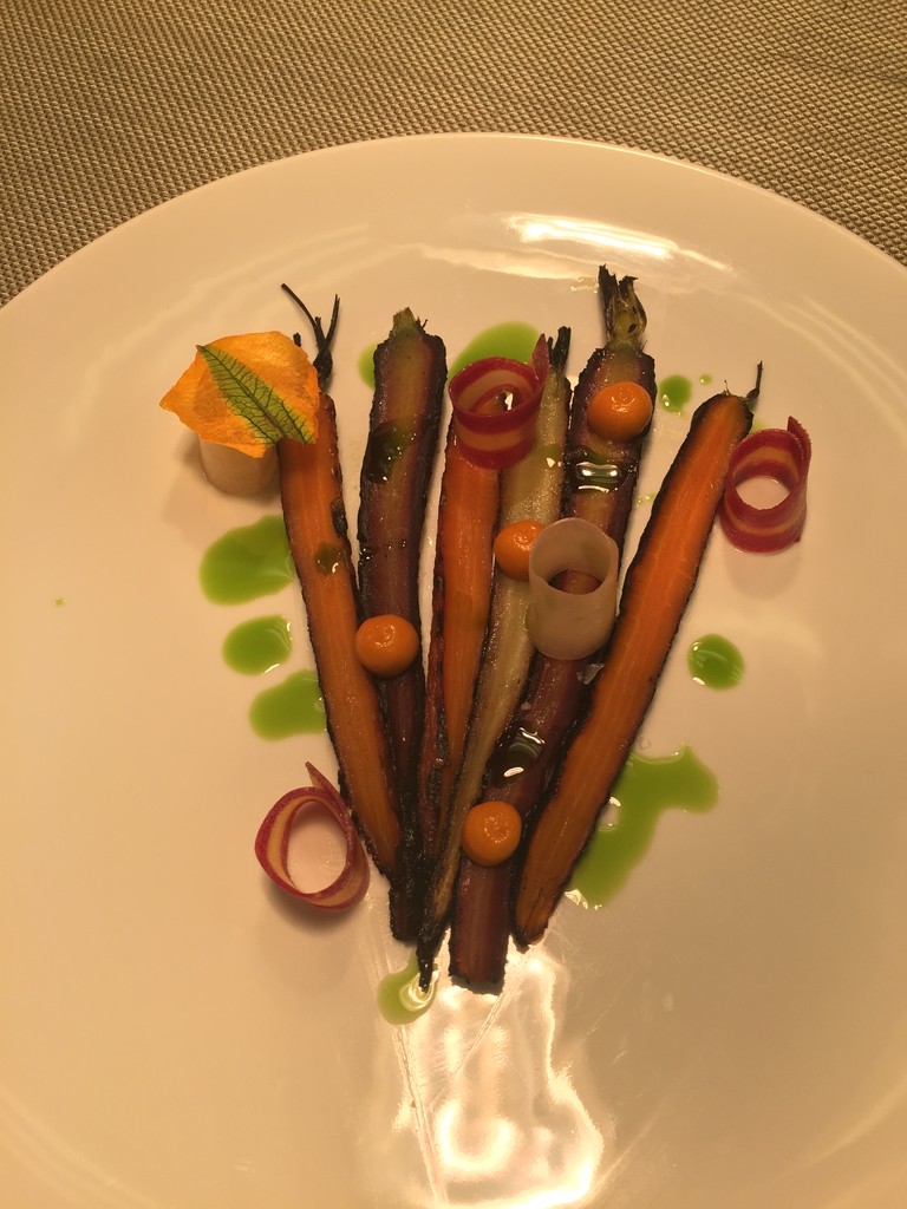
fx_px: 1013
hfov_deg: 48.2
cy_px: 604
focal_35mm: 29
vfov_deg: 61.7
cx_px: 454
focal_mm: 4.15
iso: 32
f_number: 2.2
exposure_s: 1/218
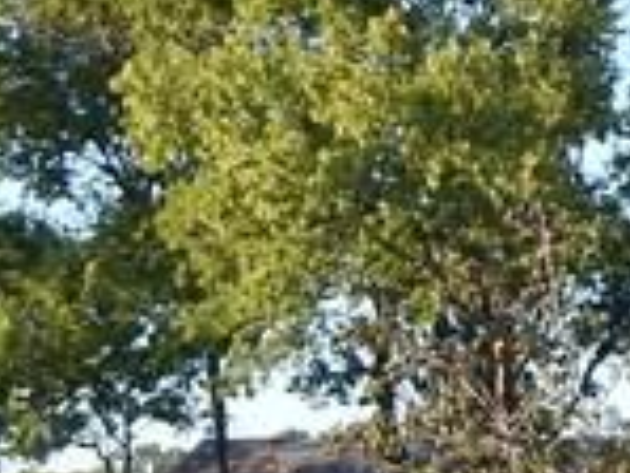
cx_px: 1011
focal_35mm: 151
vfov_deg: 9.8
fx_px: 2750
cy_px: 393
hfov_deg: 12.3
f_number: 3
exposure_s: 1/640
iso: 125
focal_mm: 4
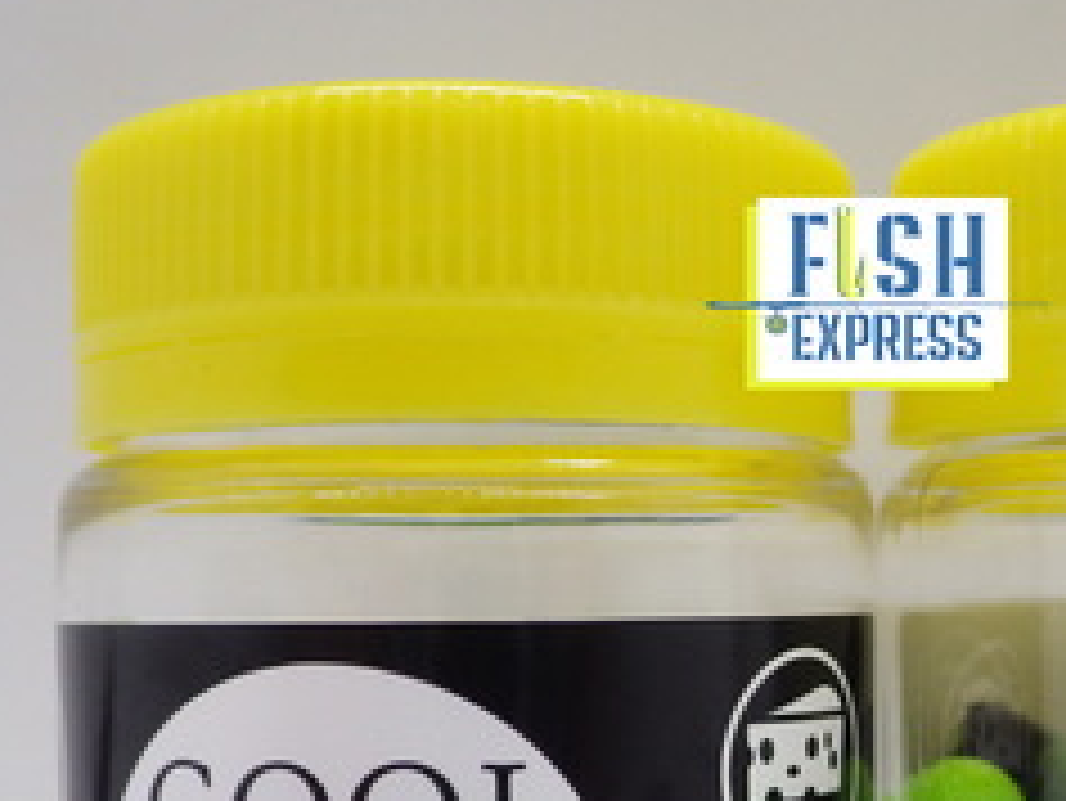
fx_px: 2249
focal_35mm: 73
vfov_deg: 19.7
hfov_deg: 26.0
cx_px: 909
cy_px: 778
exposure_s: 1/200
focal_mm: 6.4
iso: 200
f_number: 2.6
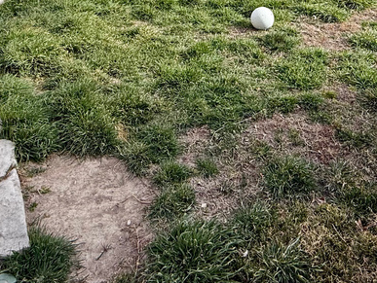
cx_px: 248
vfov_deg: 32.5
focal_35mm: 37
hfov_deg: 49.3
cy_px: -50
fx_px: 403
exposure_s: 1/970
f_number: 2.2
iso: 50
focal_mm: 2.22
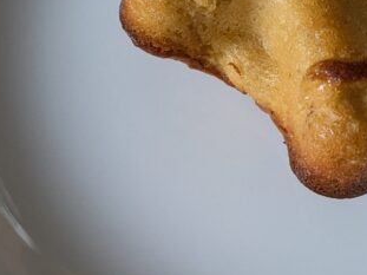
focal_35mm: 89
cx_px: 296
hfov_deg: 21.7
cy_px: 45
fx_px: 943
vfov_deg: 16.4
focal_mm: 4.38
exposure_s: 1/120
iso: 142
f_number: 1.73
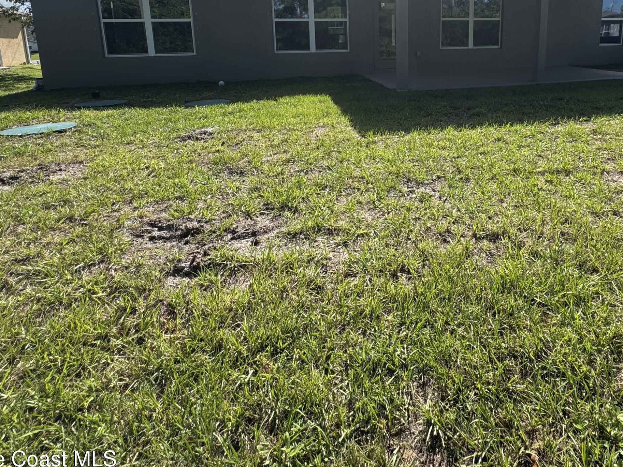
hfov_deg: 72.8
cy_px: 110
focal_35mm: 23
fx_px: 414
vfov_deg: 55.7
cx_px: 384
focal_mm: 2.22
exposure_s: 1/1217
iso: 40
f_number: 2.2
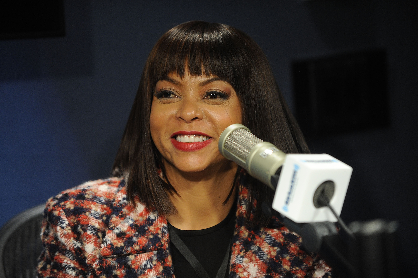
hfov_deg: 10.3
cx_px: 209
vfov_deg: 6.9
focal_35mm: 200
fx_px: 2321
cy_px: 139
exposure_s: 1/200
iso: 1600
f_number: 3.2
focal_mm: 200
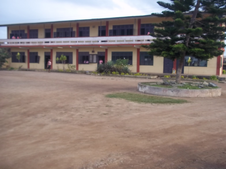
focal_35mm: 36
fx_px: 235
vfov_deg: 39.7
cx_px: 113
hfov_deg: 51.4
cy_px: 84
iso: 80
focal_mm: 6.5
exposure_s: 1/320
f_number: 3.1
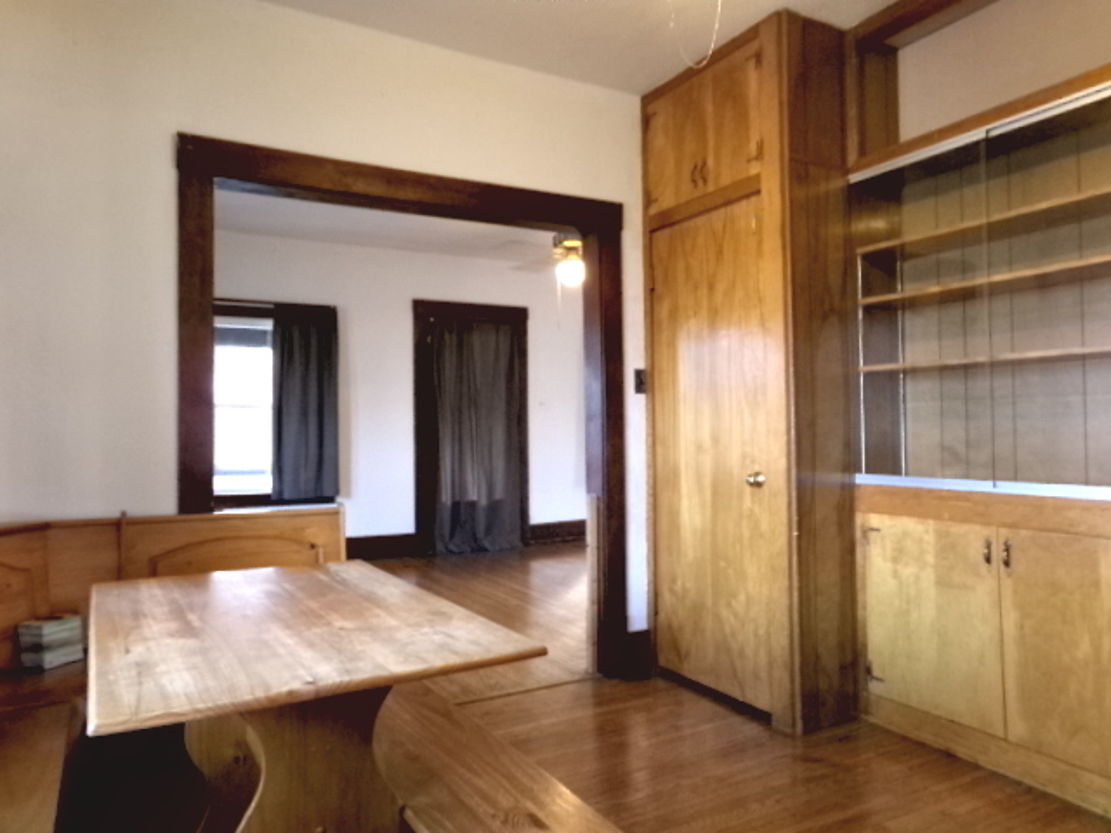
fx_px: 770
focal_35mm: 24
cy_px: 416
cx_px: 556
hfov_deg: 71.6
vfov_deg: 56.8
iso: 569
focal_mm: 4.3
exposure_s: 1/17
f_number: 3.7
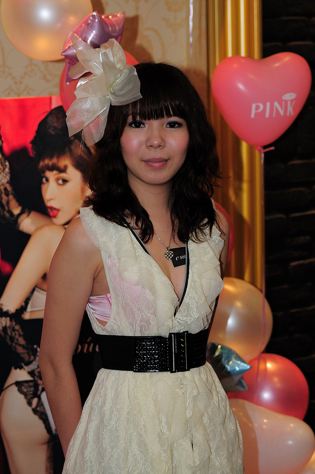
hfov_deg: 13.0
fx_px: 1383
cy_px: 237
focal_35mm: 105
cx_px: 158
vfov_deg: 19.5
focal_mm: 70
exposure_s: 1/60
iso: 400
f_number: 4.5
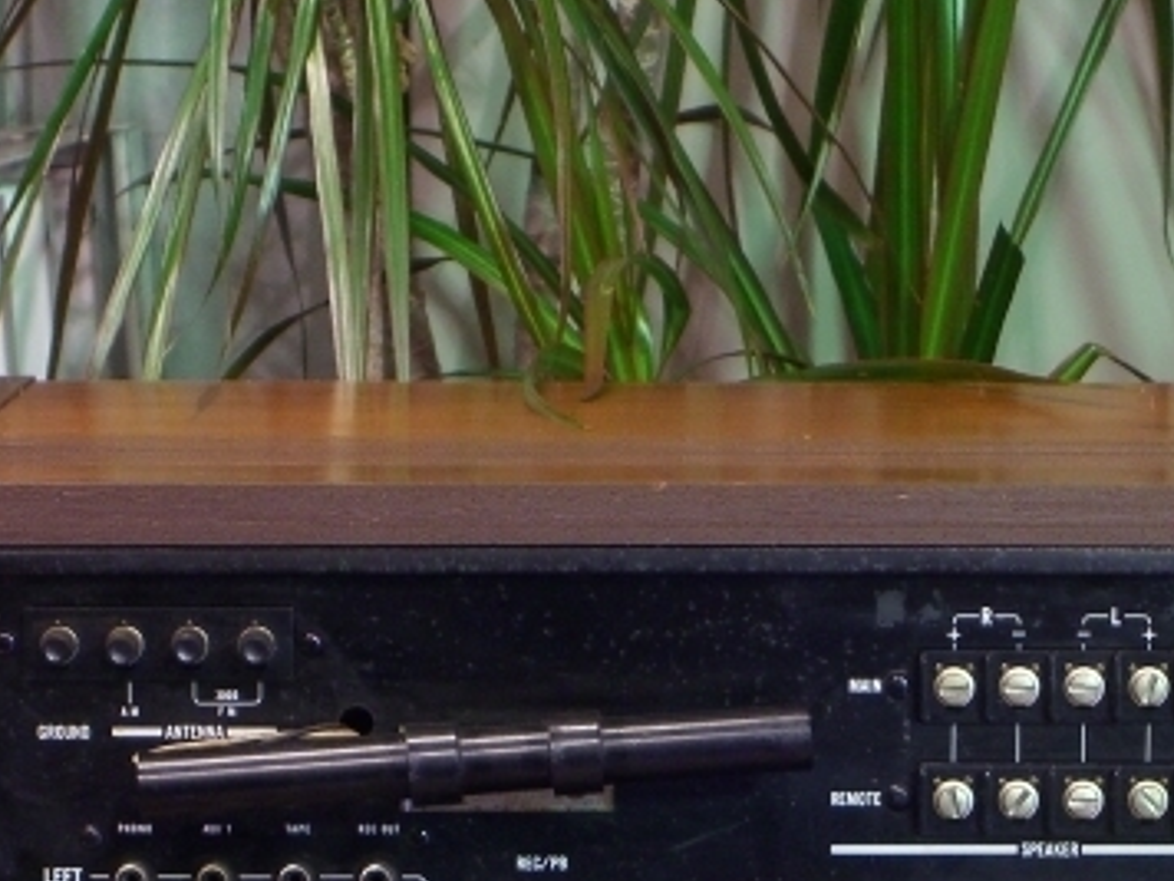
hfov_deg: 9.6
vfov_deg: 7.2
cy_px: 693
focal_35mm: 205
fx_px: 6953
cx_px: 815
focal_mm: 23.7
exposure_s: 1/10
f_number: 5.1
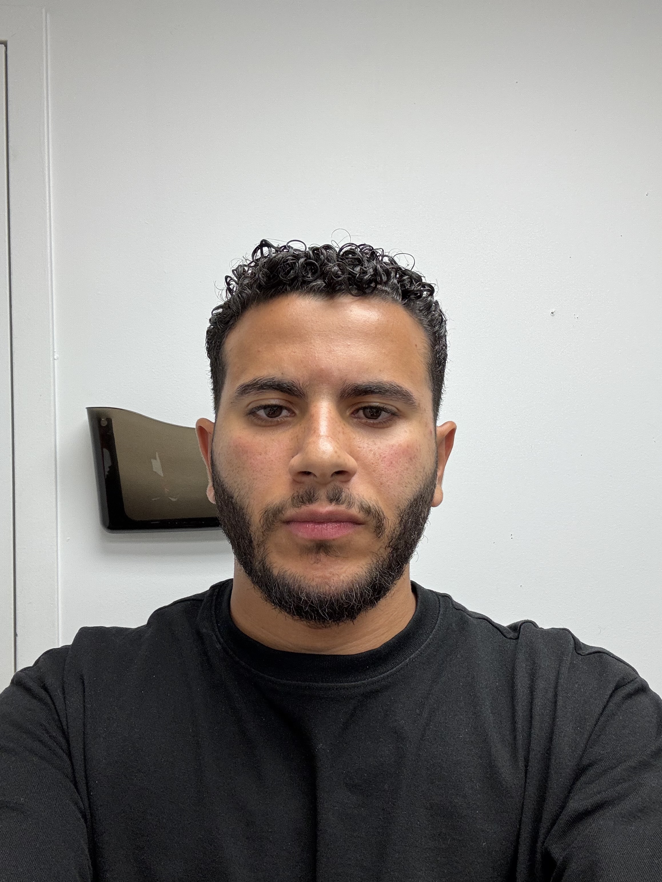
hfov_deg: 46.8
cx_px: 331
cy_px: 441
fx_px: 765
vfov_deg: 60.0
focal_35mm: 30
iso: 64
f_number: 1.9
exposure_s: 1/44
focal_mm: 2.69
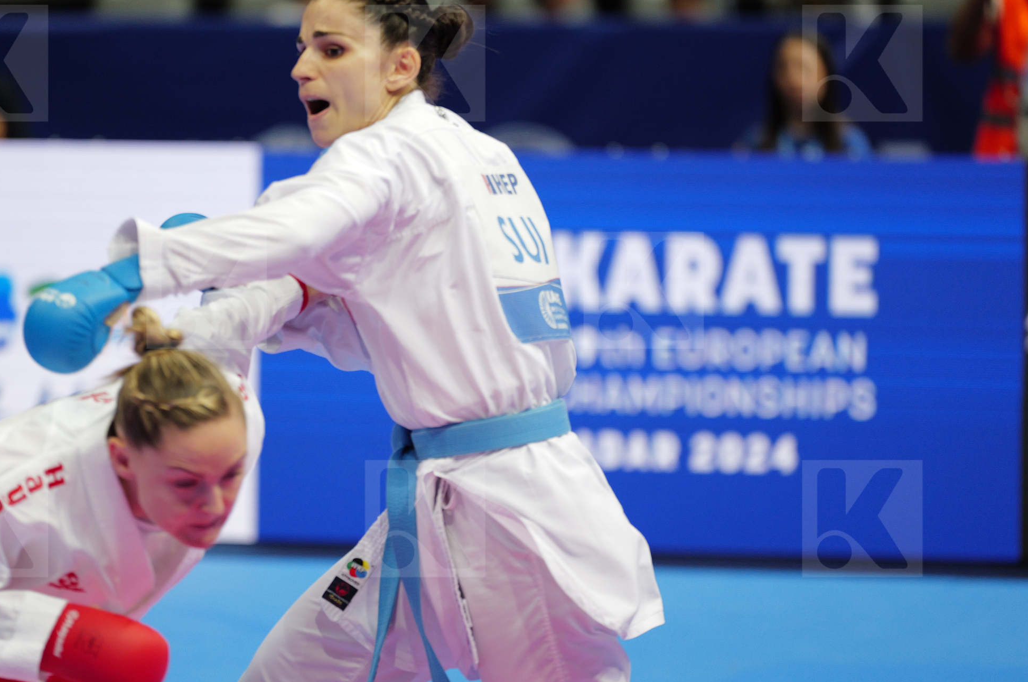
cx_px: 425
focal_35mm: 257
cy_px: 291
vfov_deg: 5.3
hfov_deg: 8.0
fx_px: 7325
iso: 2000
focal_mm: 200
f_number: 2.8
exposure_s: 1/1000
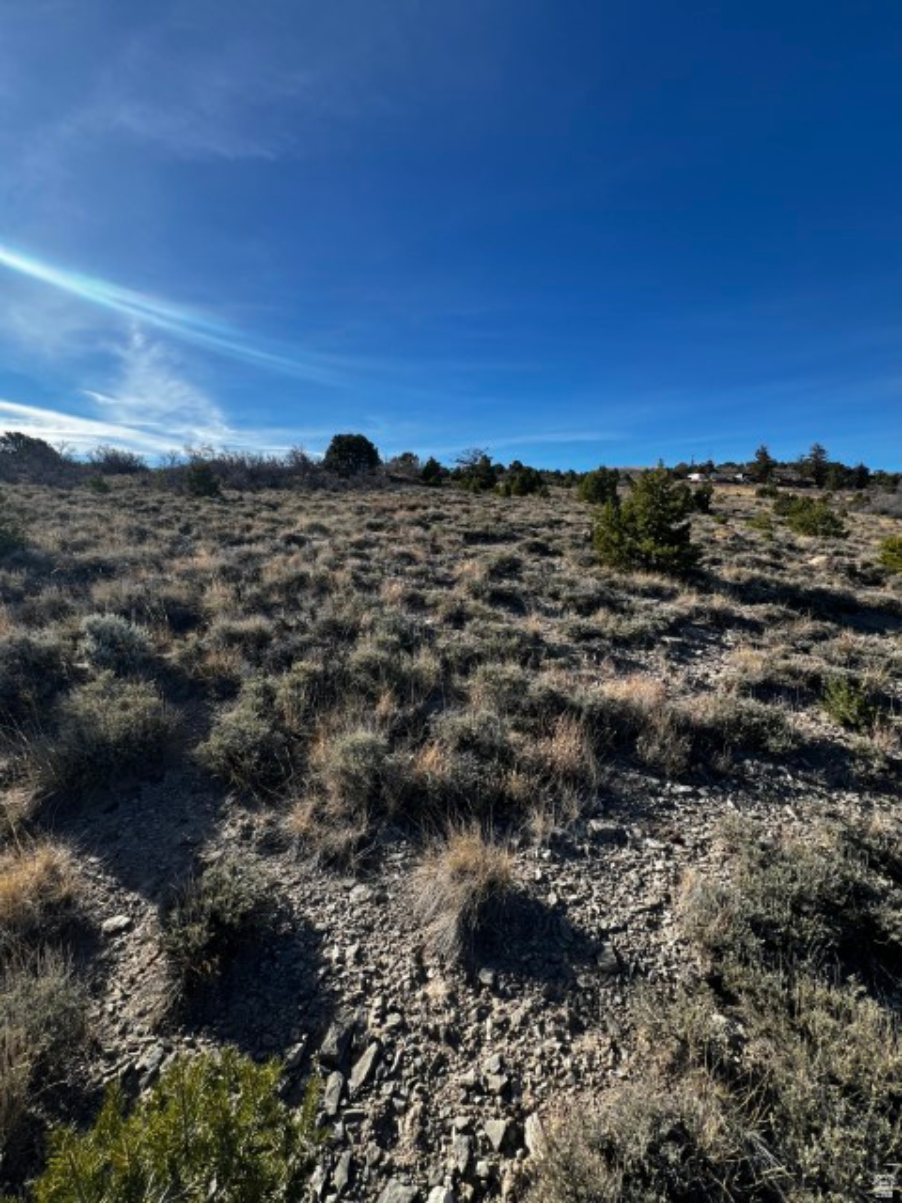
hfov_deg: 89.9
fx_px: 452
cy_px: 602
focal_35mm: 13
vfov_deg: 106.2
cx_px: 451
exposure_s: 1/861
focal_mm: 1.57
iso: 32
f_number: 1.8
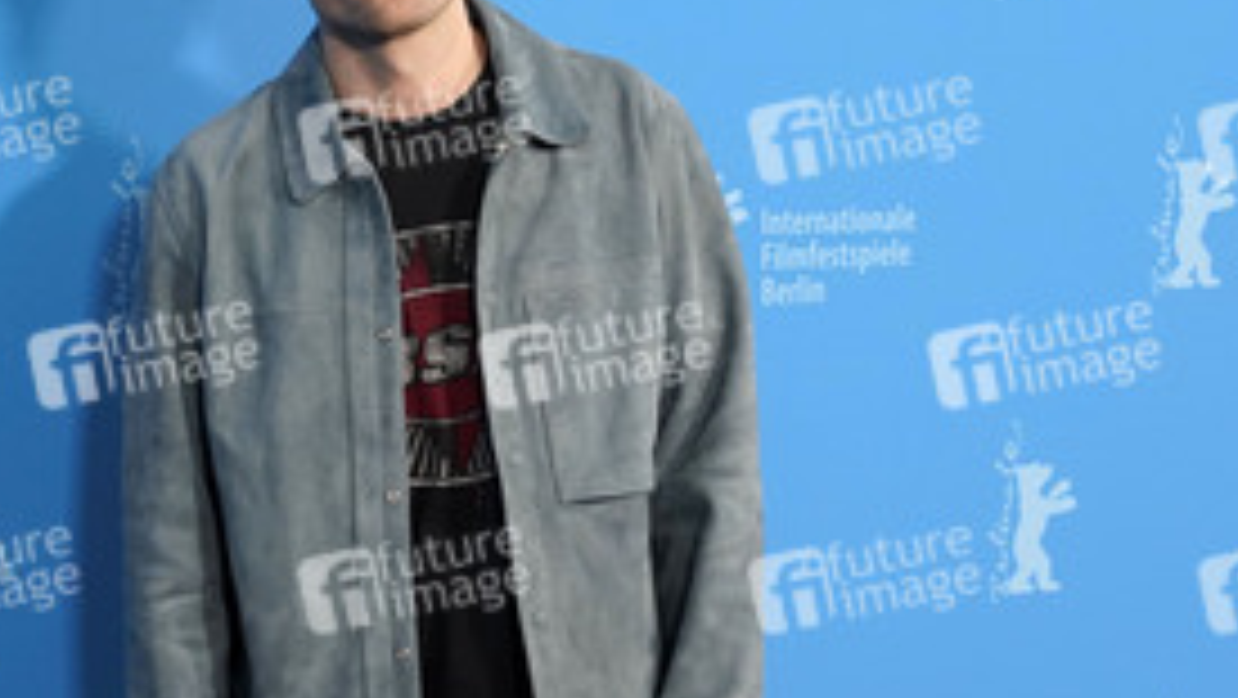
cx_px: 475
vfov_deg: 8.4
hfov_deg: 14.9
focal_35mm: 144
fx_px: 4729
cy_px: 243
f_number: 5.6
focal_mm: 84
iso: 2000
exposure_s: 1/160
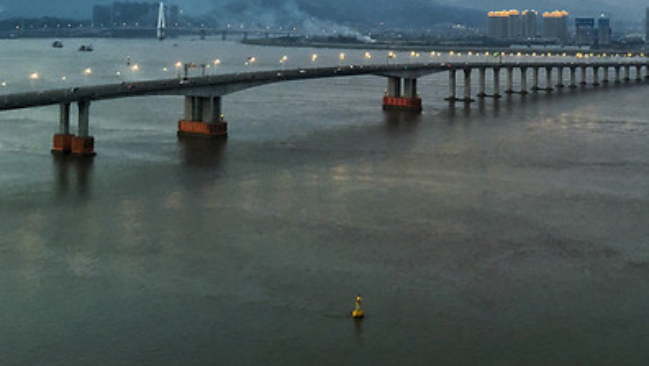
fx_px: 878
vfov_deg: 22.7
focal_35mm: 51
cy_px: 8
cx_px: 485
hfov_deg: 39.5
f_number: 2.2
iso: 125
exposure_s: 1/33
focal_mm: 4.15
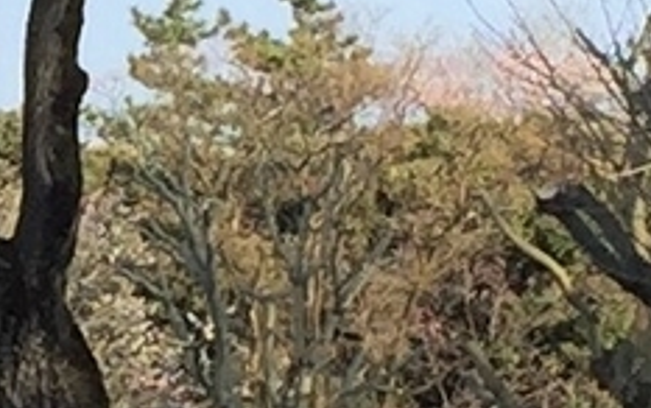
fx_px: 2805
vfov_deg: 7.7
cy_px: 1023
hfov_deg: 11.4
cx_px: -796
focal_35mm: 158
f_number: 2.2
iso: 32
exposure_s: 1/1068
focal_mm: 4.15
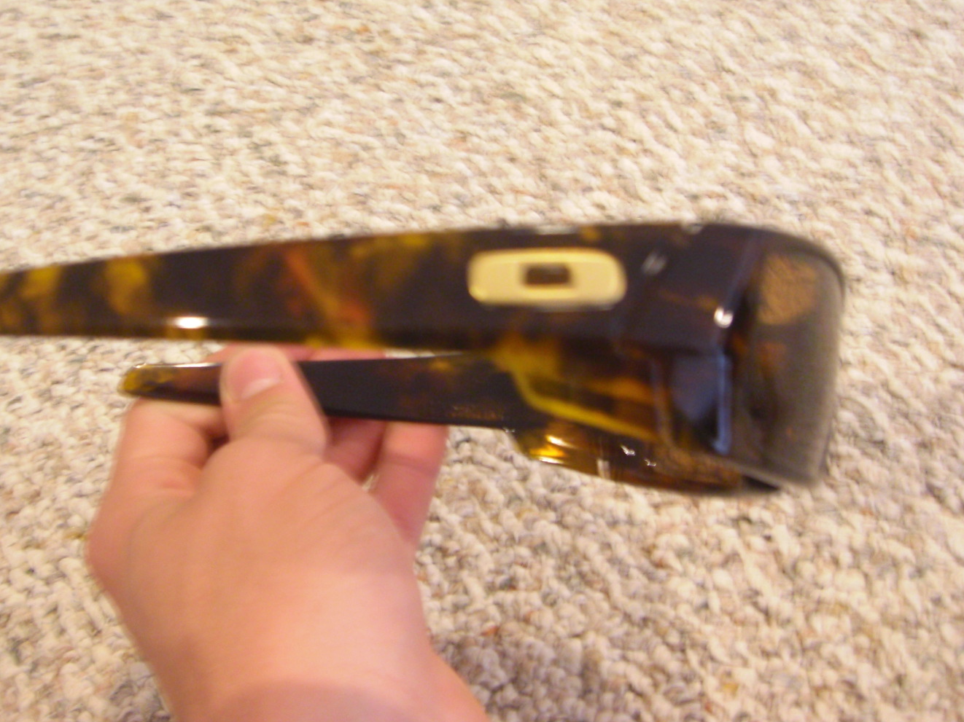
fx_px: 1281
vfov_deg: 31.4
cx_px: 432
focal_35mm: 46
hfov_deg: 41.2
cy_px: 301
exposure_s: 1/6
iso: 200
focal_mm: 6.2
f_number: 2.7
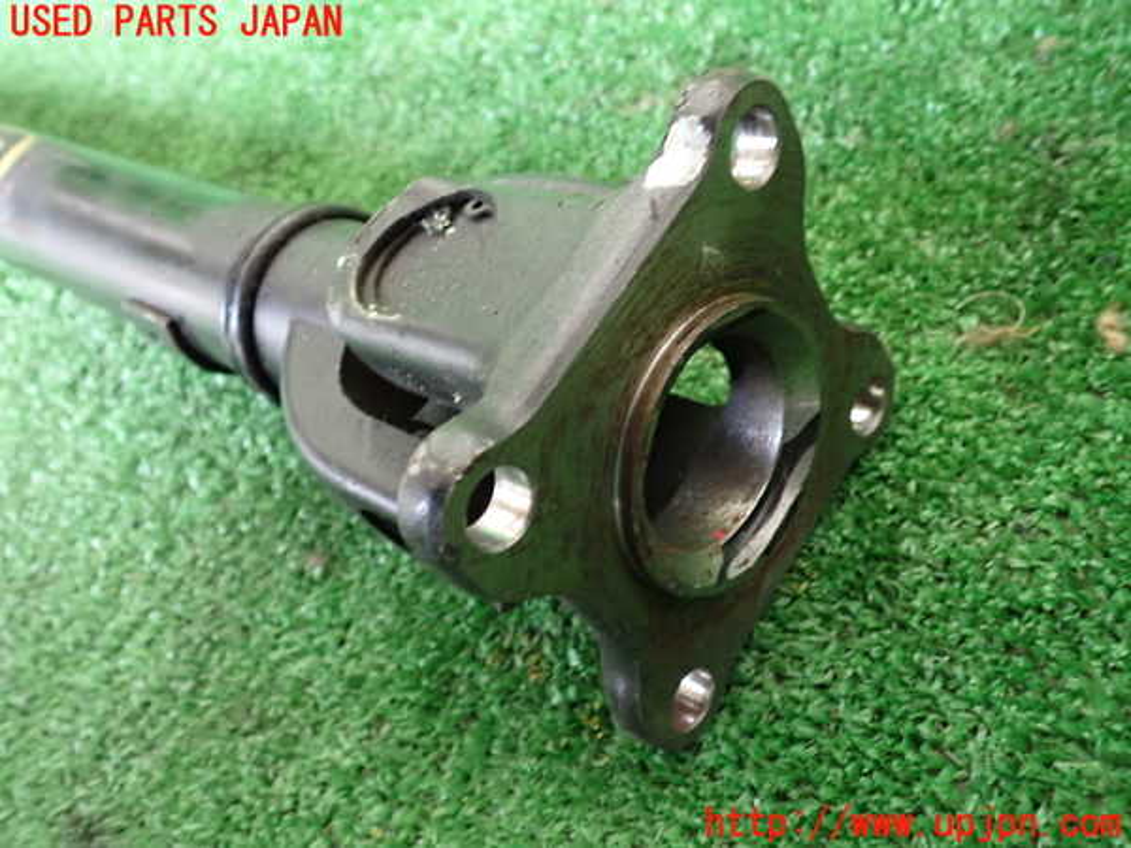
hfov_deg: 60.0
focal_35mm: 30
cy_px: 424
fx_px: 980
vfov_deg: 46.8
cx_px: 566
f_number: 2.3
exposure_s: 1/25
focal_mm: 5.4
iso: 800
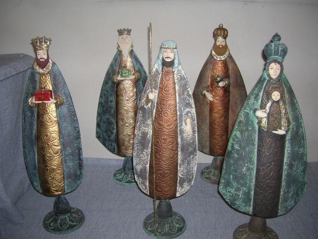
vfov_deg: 41.8
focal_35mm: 34
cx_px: 159
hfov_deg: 54.0
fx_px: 312
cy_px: 120
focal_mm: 5.7
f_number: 2.9
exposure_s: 1/60.1
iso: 50
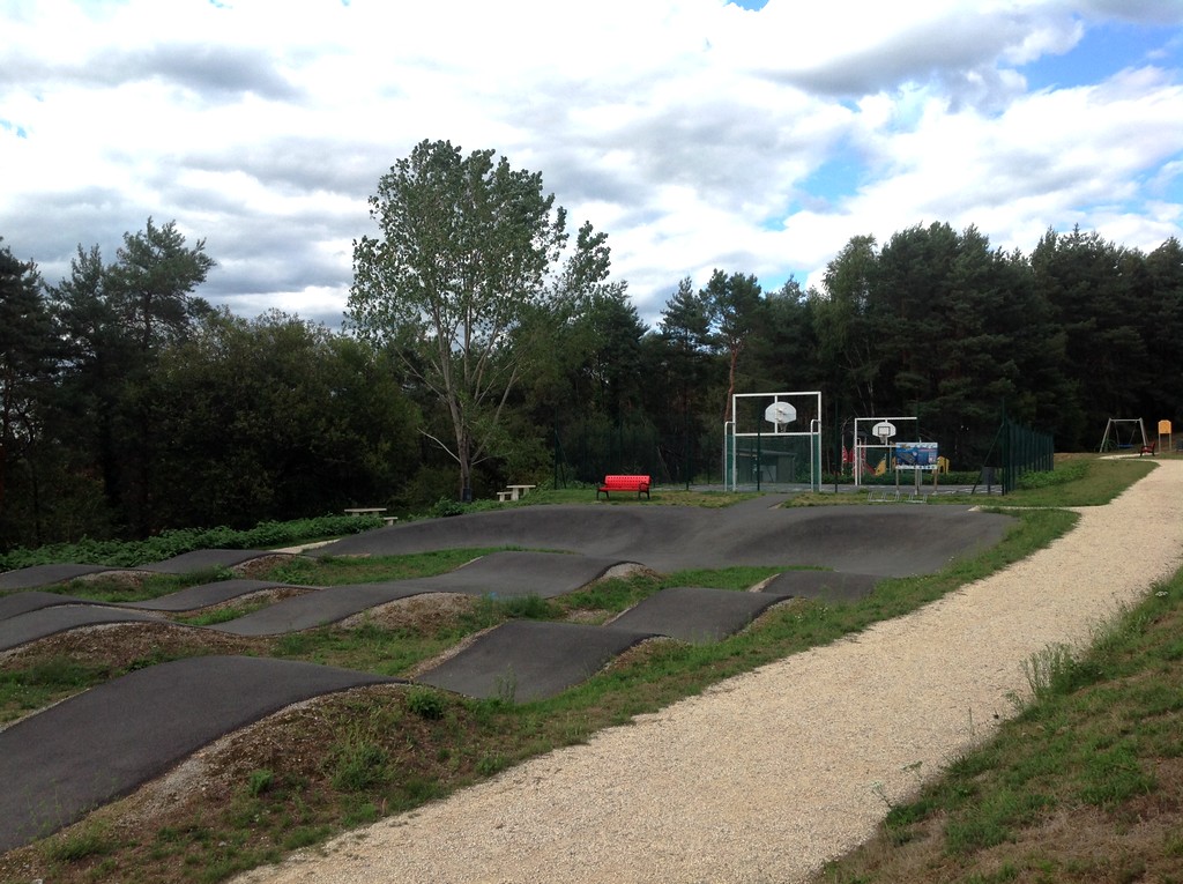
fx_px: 1194
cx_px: 592
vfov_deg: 40.6
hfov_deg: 52.7
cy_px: 442
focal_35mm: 35
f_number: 2.4
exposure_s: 1/864
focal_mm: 4.28
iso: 50
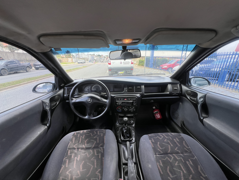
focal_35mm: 13
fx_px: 90
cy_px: 90
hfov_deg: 106.2
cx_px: 120
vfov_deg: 89.9
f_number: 1.8
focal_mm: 1.57
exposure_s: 1/190
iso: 32
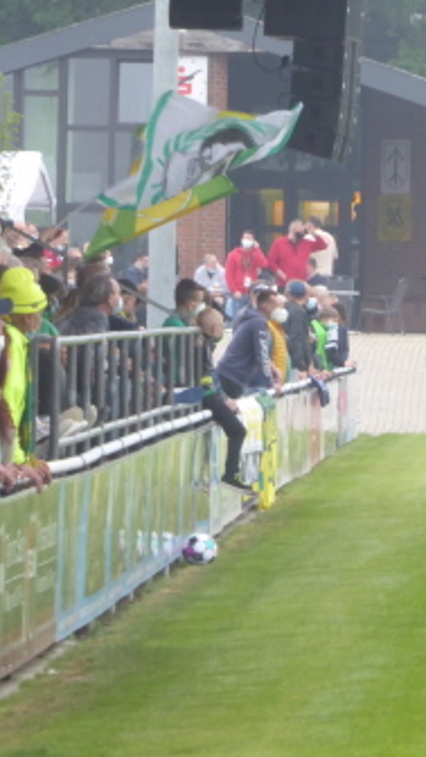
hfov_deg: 2.4
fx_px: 10181
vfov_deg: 4.3
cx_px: 352
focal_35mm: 507
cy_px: 378
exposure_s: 1/60
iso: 400
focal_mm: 62.1
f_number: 6.3
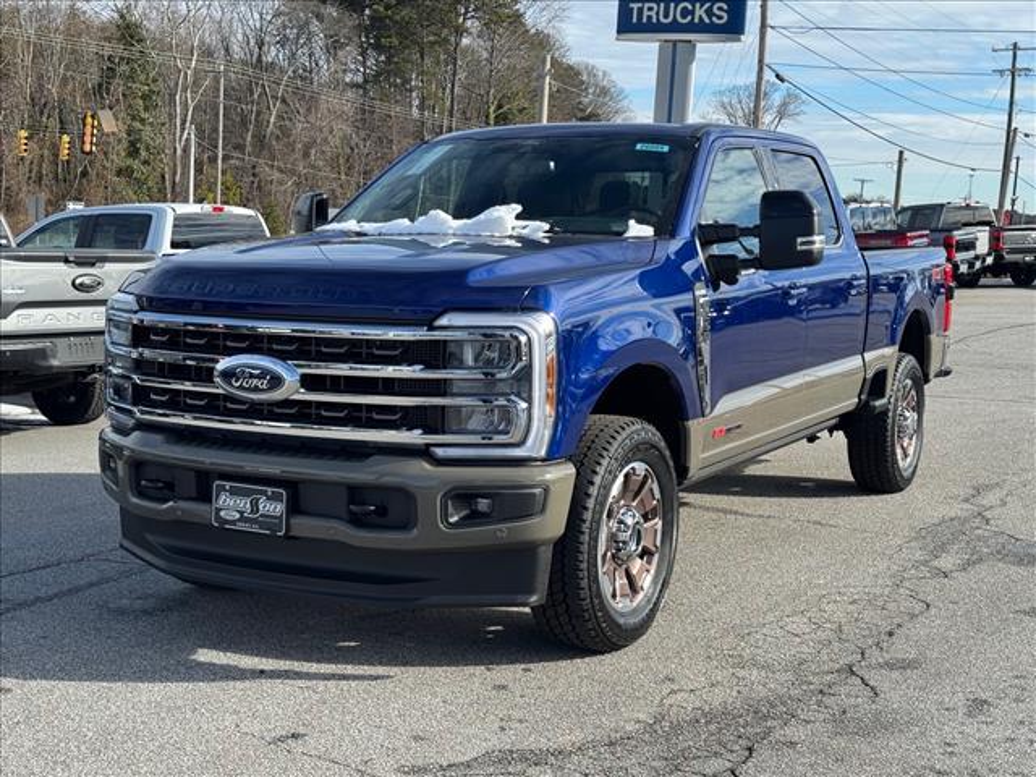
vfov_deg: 30.3
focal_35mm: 48
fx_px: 1437
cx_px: 518
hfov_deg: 39.7
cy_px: 388
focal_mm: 6.76
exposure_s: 1/2179
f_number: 1.78
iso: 64
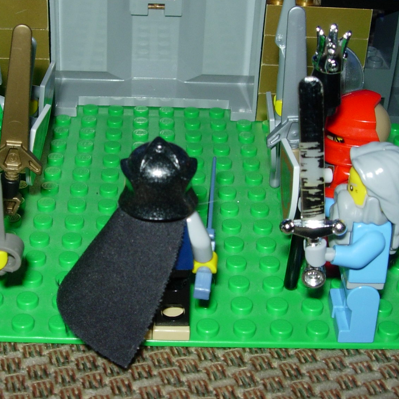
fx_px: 874
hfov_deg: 25.7
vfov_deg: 25.7
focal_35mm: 67
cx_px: 164
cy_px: 180
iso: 79
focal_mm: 7.8
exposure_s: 1/64
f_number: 4.8
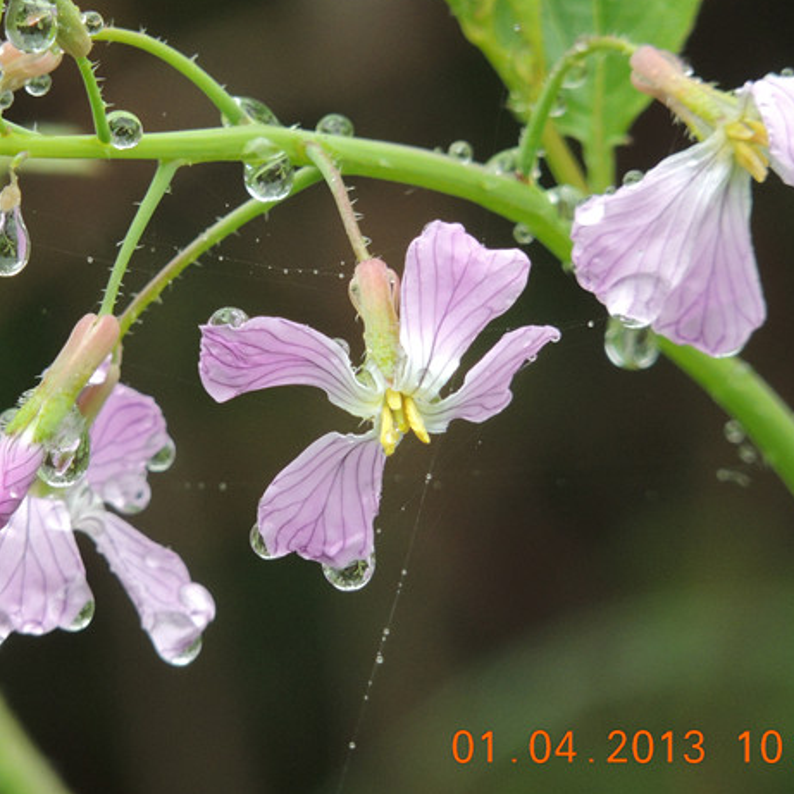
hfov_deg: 1.1
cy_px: 339
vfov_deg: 1.1
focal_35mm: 1534
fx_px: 39808
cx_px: 234
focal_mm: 180
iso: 400
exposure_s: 1/400
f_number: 6.6
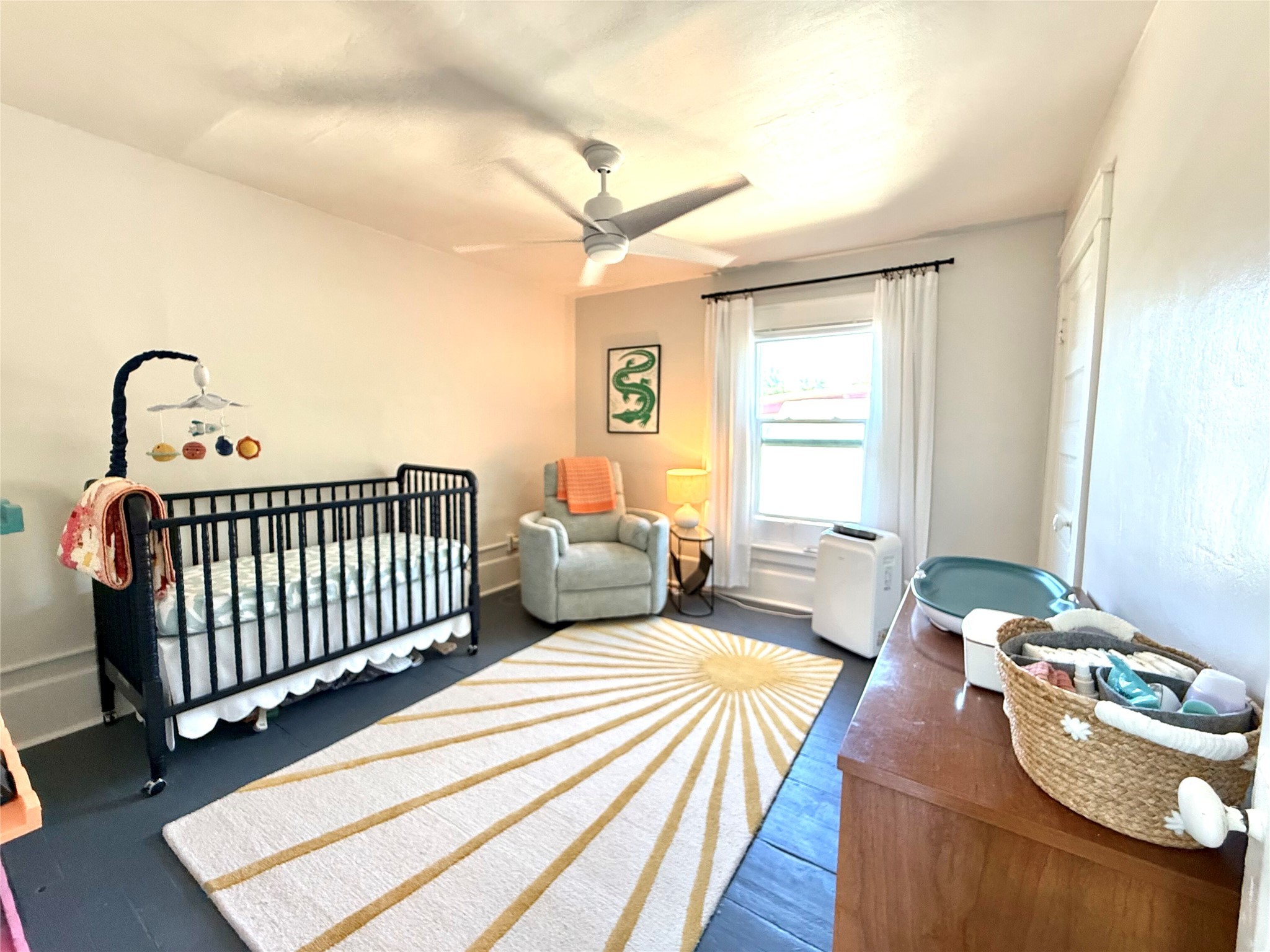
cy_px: 476
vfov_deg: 85.7
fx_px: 514
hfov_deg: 102.1
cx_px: 635
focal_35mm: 14
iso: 400
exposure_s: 1/60
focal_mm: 2.22
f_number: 2.2
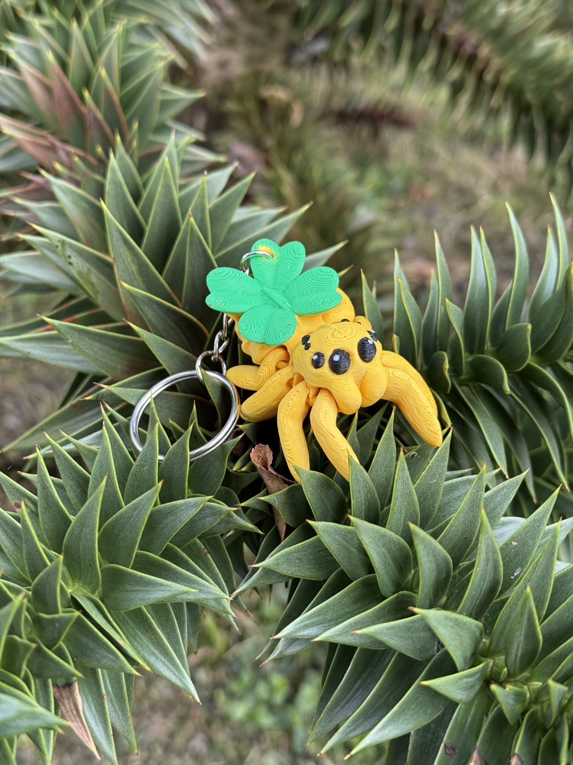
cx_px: 286
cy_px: 382
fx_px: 1059
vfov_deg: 39.7
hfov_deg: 30.3
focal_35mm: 48
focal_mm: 6.76
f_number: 1.78
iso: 80
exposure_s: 1/557
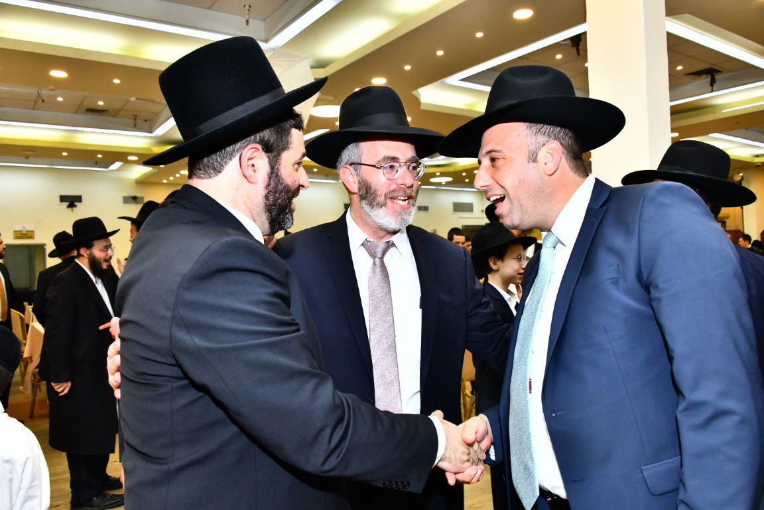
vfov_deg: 46.4
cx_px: 382
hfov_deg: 65.5
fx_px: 594
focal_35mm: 28
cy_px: 255
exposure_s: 1/160
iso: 1250
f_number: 5.6
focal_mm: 28
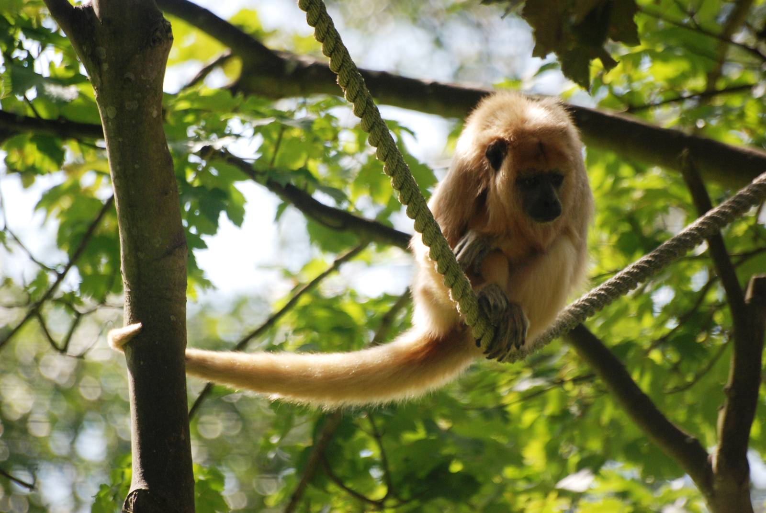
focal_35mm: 450
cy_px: 256
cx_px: 383
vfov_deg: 3.1
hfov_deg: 4.6
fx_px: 9586
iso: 400
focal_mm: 300
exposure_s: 1/500
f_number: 5.6
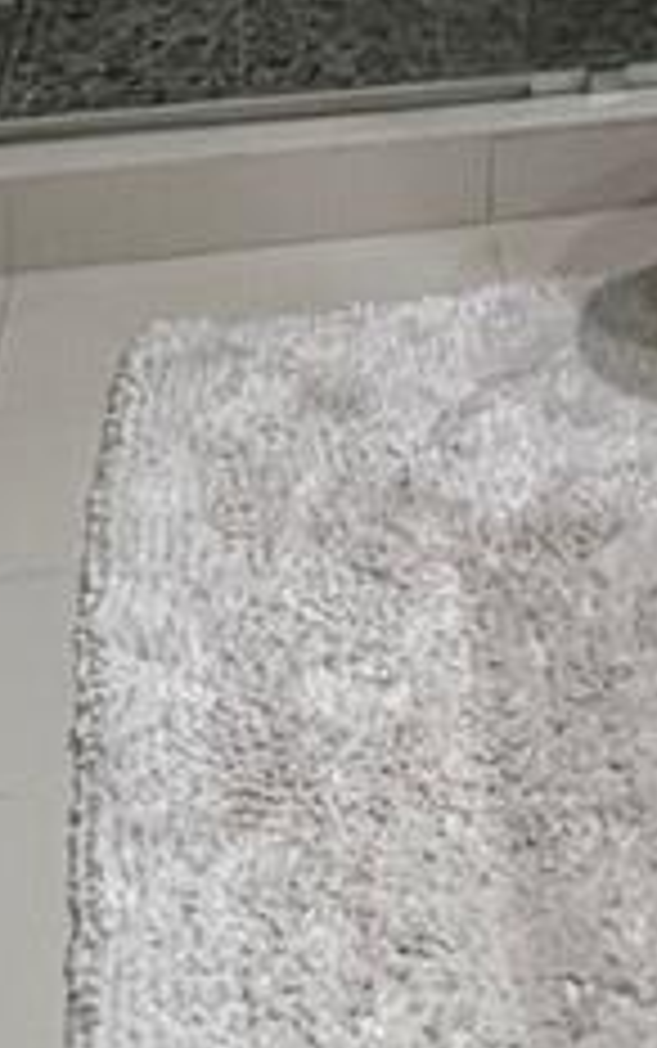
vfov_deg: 22.9
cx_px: 900
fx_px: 2030
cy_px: -562
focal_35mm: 71
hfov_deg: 17.1
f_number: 1.8
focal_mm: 1.57
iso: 160
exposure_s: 1/60
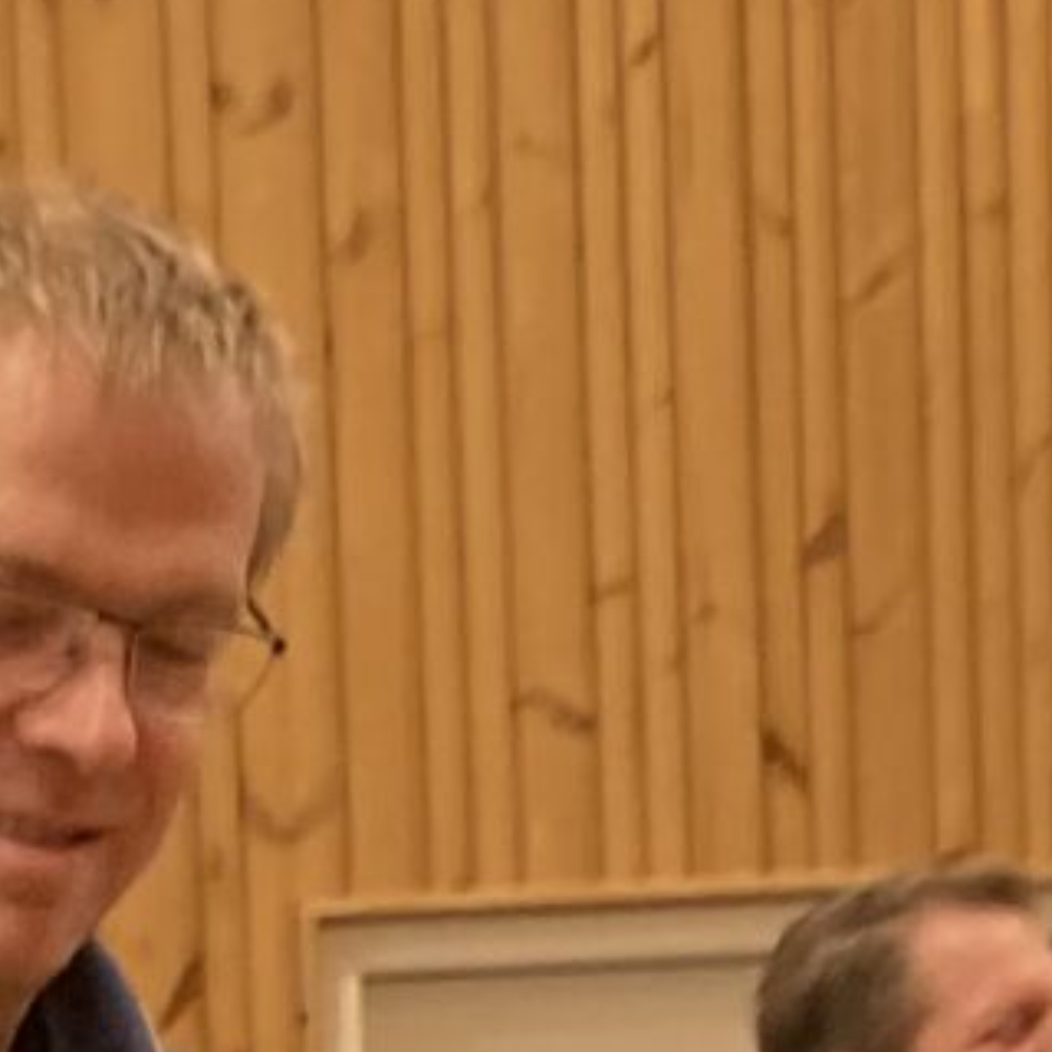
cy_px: 3080
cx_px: -848
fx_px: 6808
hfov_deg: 8.5
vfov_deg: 7.8
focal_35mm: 198
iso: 160
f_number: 1.8
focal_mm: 3.99
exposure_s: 1/50
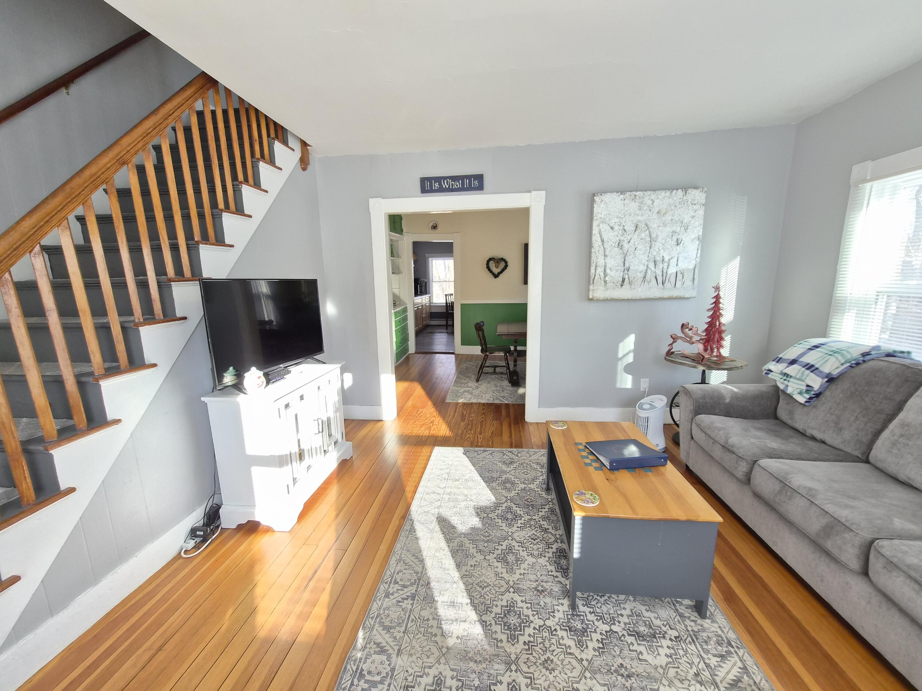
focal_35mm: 13
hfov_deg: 106.2
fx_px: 346
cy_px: 346
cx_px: 461
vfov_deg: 89.9
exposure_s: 1/60
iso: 80
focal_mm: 1.7
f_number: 2.2
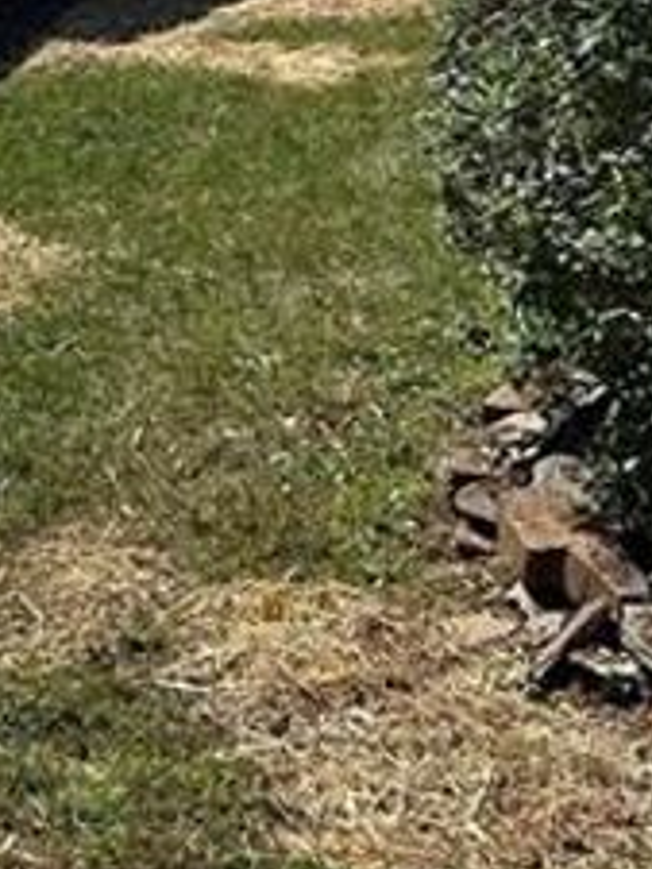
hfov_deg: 14.3
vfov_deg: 18.7
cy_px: -133
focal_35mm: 100
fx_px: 2509
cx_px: -143
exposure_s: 1/4630
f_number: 1.5
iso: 50
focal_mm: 5.7
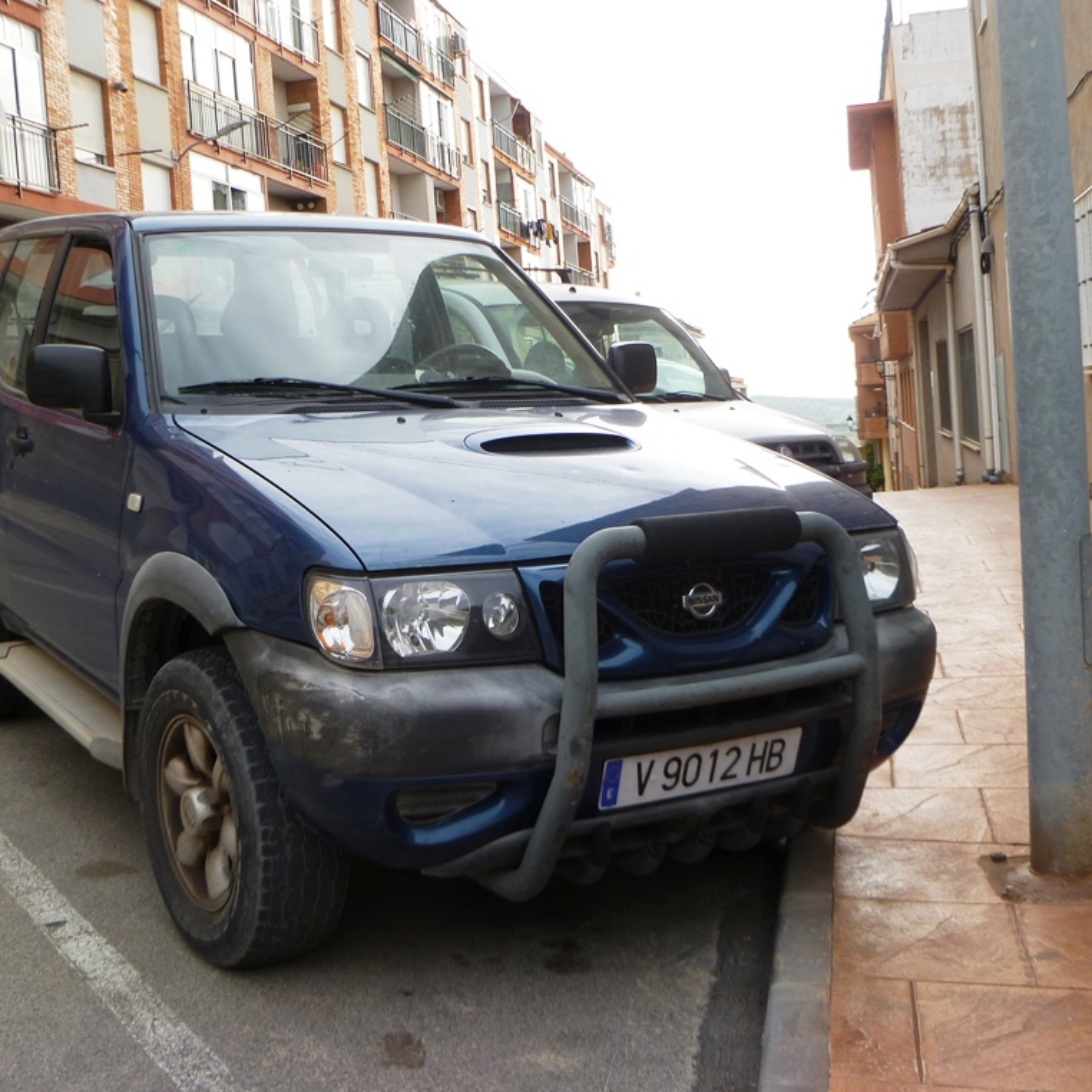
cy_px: 547
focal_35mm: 38
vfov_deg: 43.9
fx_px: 1356
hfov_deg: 43.7
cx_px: 451
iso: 80
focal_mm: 5.7
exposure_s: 1/200
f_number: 3.5
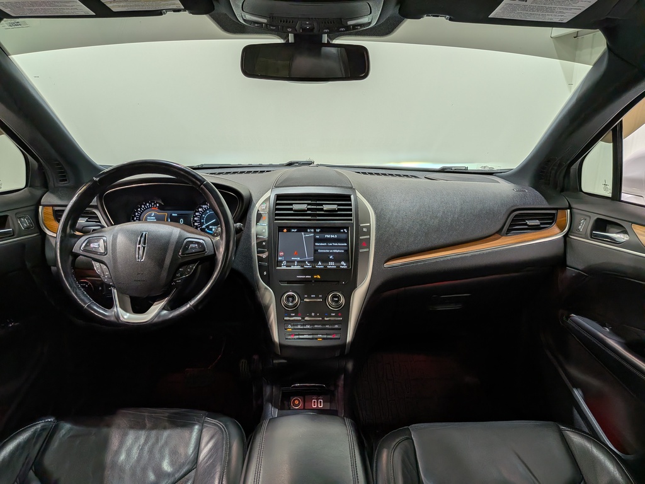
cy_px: 242
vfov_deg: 56.8
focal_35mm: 24
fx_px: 447
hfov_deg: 71.6
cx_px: 322
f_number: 1.7
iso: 26
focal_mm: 4.53
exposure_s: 1/131
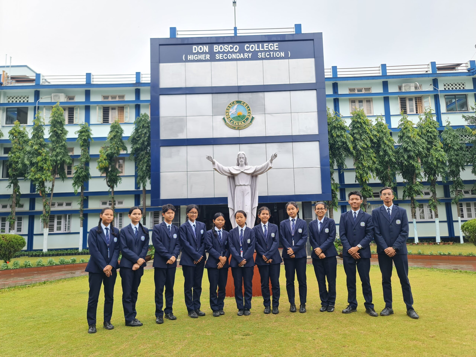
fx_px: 344
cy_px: 178
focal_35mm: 25
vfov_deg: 54.9
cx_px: 238
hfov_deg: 69.4
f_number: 1.8
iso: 50
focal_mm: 7
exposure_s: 1/100
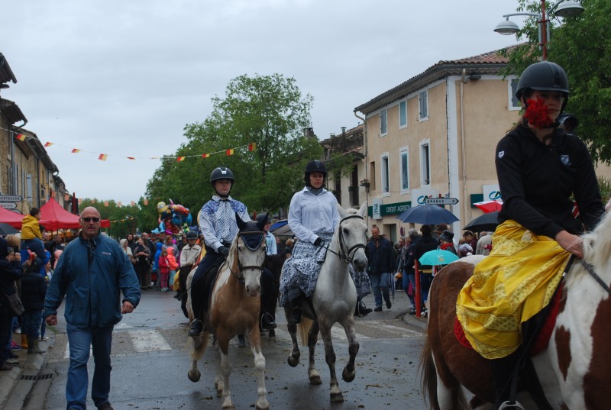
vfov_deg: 26.6
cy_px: 205
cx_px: 306
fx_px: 867
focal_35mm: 51
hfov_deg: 38.8
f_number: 6.3
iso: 100
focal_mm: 34
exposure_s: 1/160
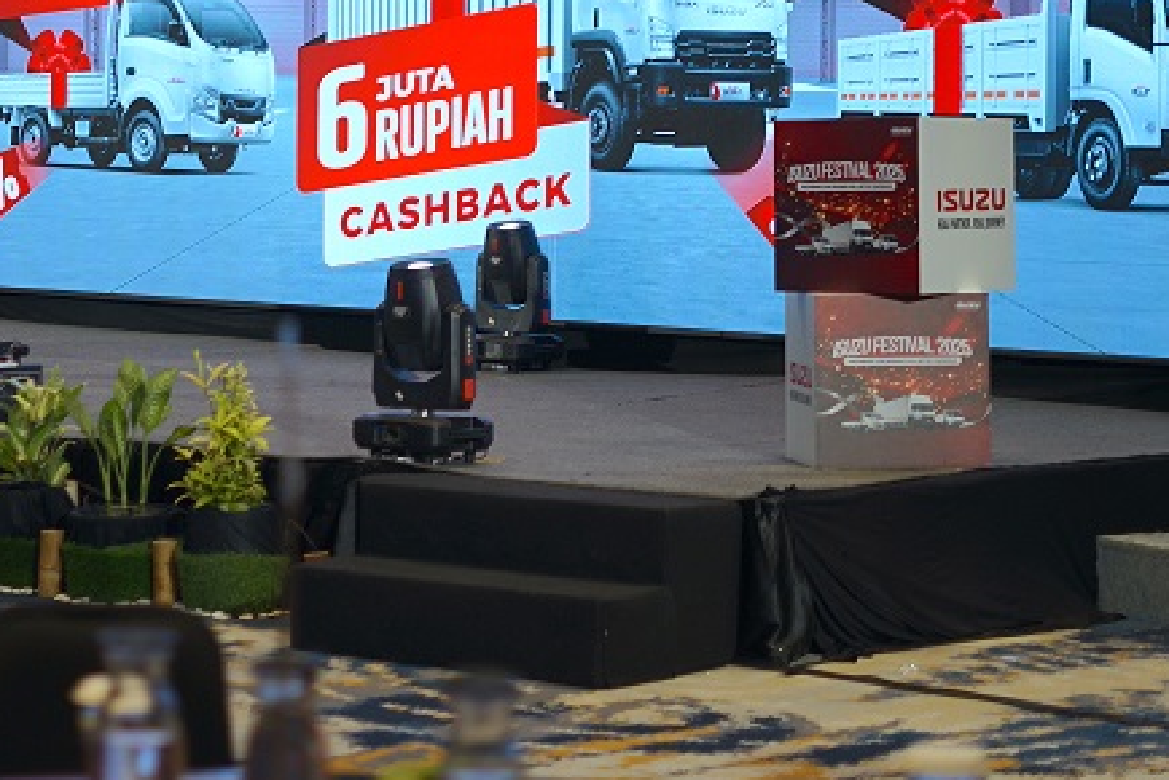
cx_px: 279
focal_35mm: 113
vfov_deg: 12.0
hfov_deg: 18.0
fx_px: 3669
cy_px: 24
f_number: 1.8
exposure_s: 1/125
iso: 125
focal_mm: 50
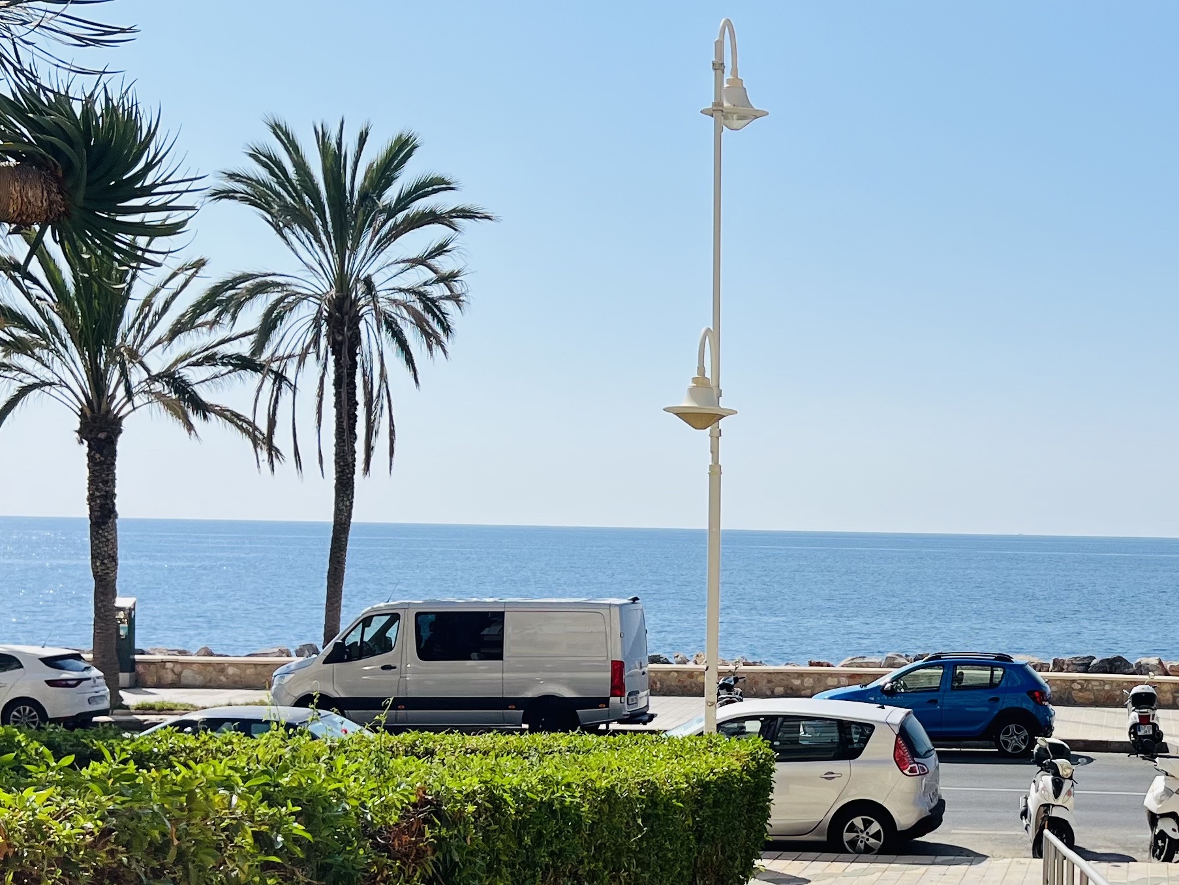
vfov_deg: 25.1
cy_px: 587
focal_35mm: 58
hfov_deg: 32.2
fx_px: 1976
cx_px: 973
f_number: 1.5
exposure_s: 1/8000
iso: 50
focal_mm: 5.7
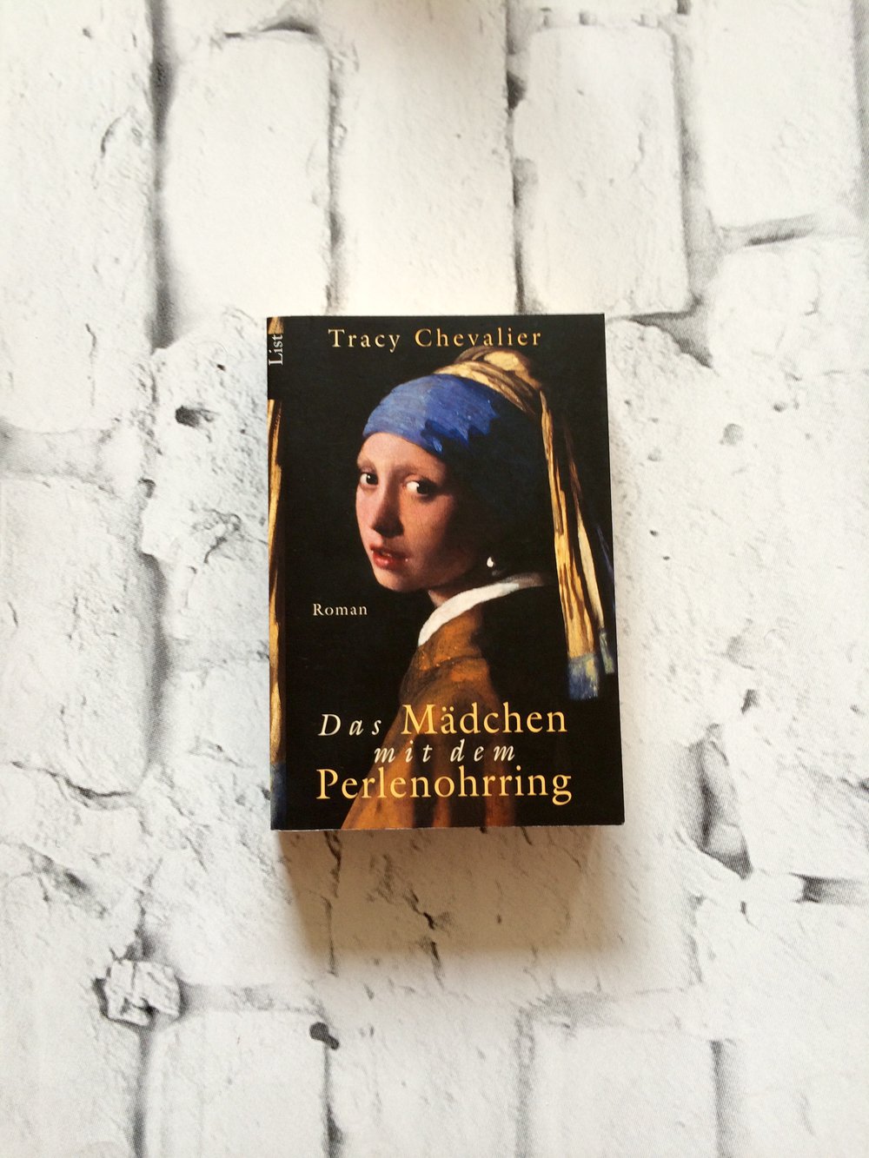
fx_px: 971
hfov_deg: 48.2
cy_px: 579
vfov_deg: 61.7
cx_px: 434
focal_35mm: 29
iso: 32
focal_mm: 4.15
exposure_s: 1/50
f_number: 2.2
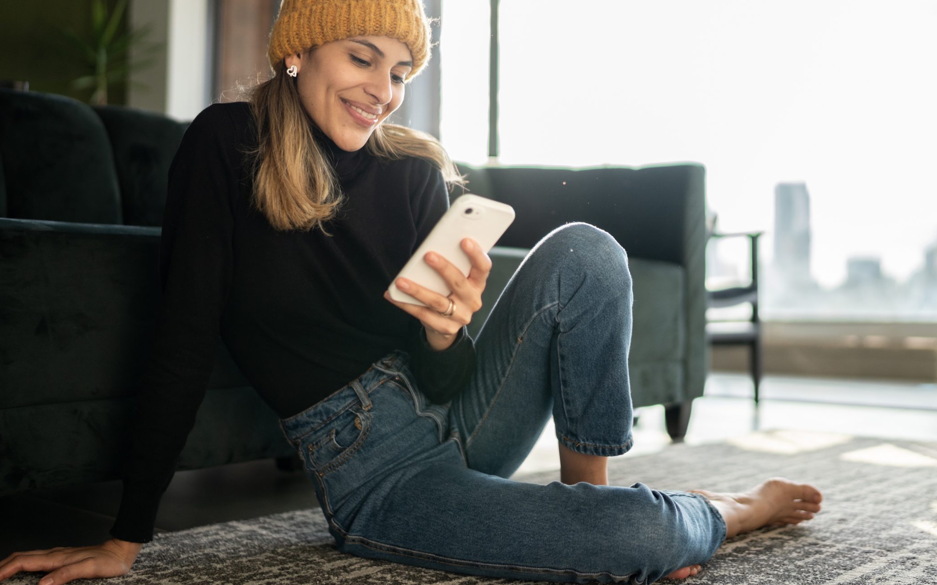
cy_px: 240
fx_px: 1123
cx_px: 494
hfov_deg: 45.3
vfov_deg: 29.1
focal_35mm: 44
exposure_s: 1/2000
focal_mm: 35
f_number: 1.4
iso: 200
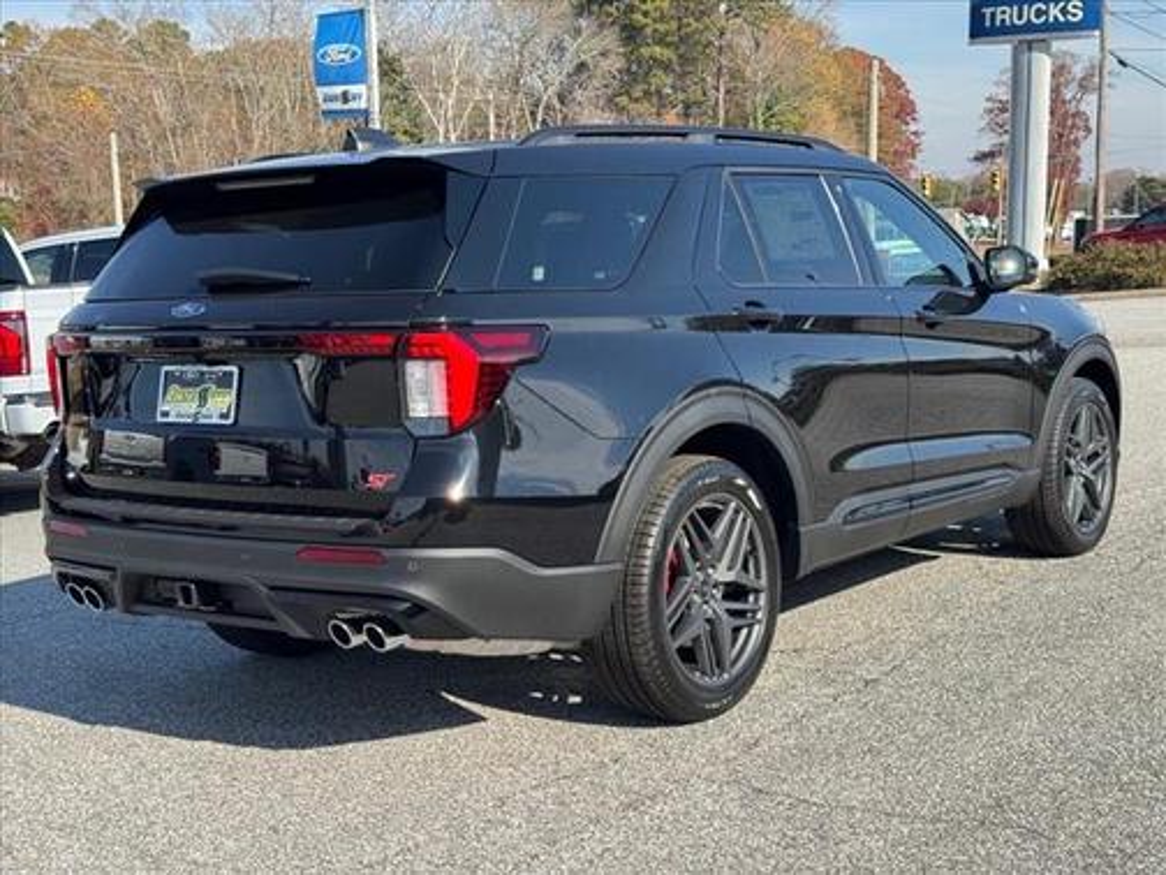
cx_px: 583
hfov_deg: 39.7
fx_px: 1617
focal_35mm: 48
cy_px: 438
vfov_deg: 30.3
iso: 64
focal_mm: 6.76
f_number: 1.78
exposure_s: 1/1681
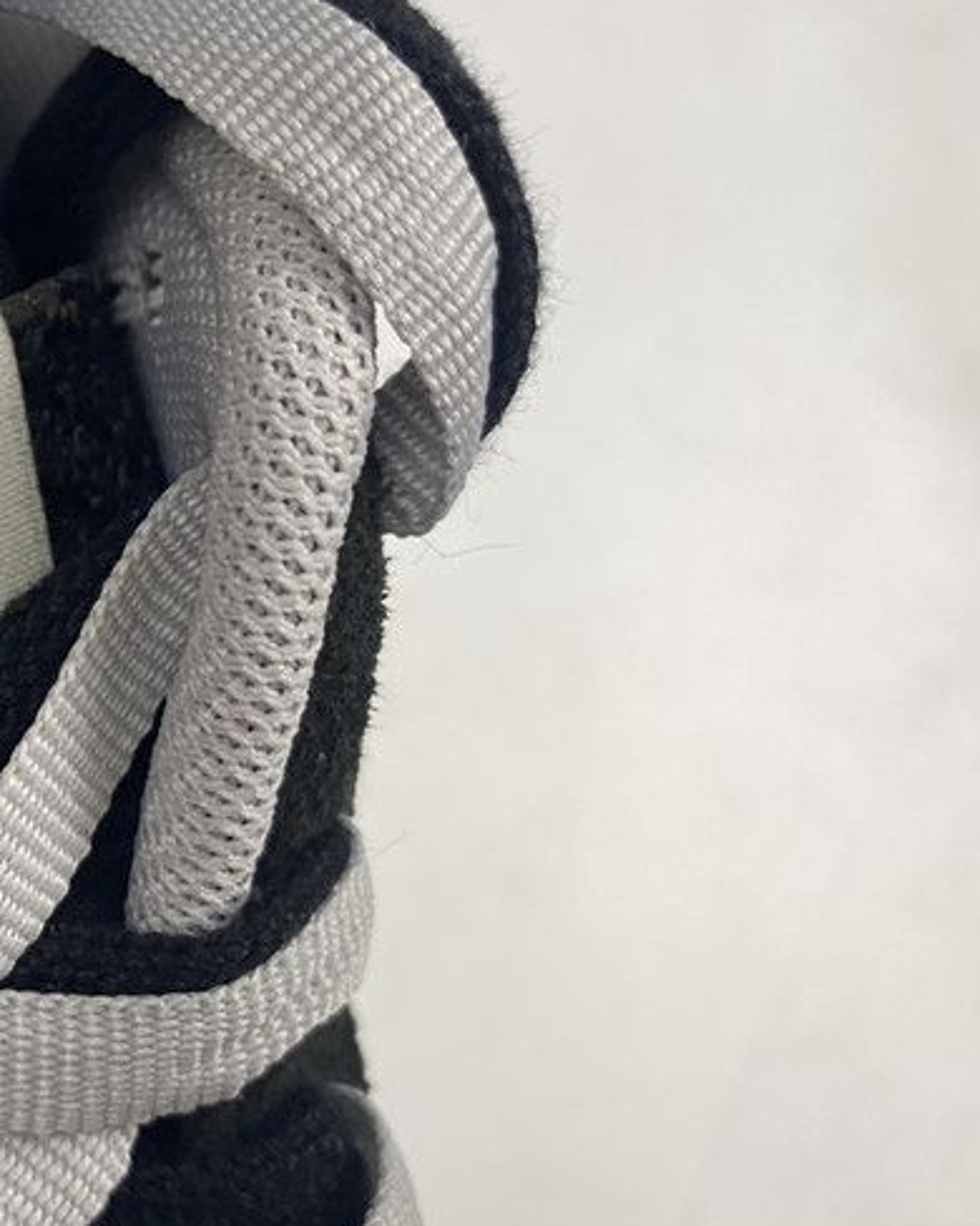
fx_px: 1886
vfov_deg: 35.8
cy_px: 472
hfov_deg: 25.9
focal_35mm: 52
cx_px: -211
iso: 50
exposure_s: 1/100
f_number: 1.8
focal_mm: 4.25
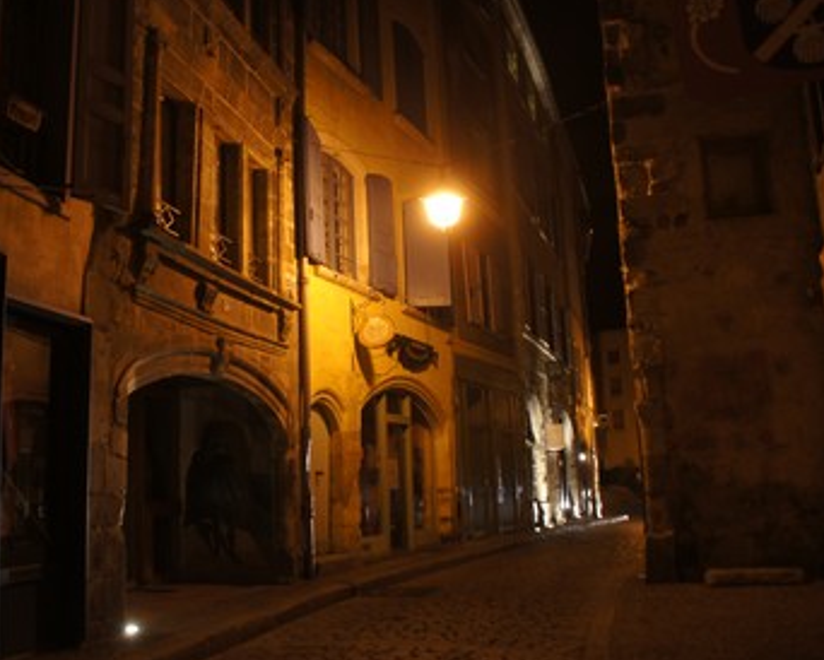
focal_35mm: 34
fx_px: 830
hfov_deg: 52.5
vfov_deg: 43.4
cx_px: 340
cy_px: 353
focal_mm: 18
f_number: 3.5
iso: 1600
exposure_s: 1/30
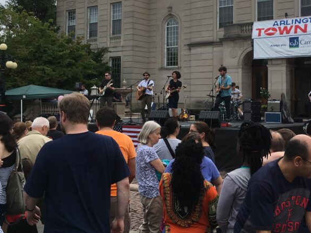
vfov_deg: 28.3
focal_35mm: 51
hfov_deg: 37.2
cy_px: 68
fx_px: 458
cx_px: 200
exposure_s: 1/1508
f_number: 2.2
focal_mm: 4.15
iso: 25
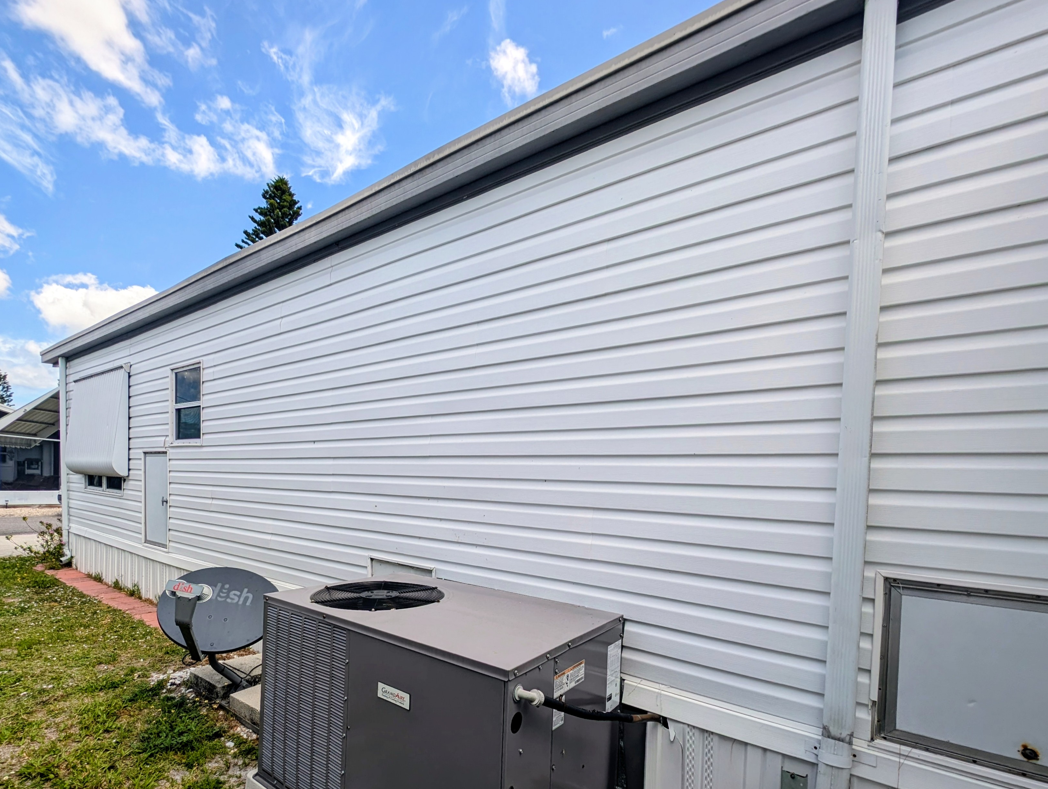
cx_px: 487
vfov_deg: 80.5
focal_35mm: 15
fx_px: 455
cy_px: 490
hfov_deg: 97.9
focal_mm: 2.23
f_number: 1.95
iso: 42
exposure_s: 1/1337
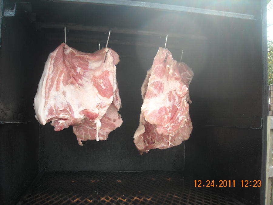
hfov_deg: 52.6
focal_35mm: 35
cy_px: 102
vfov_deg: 40.7
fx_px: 276
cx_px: 136
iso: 168
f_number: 2.8
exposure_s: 1/250
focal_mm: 5.7
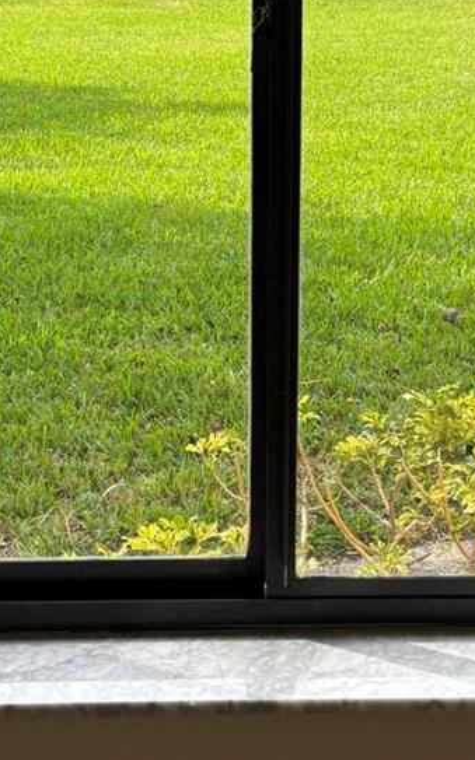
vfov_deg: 26.5
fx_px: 1617
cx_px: 311
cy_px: 330
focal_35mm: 78
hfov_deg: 16.7
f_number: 1.6
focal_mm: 5.96
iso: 50
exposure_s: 1/1287
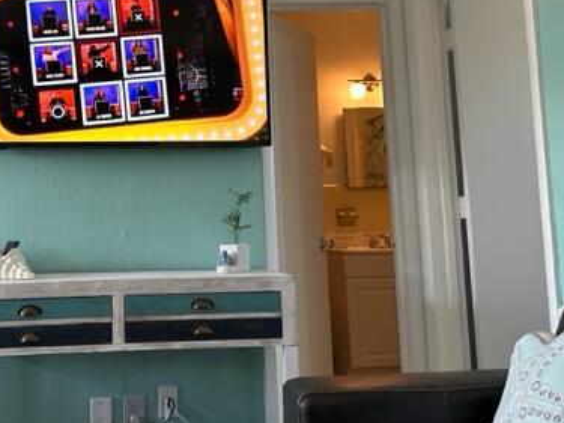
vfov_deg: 34.7
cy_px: 128
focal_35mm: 41
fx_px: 668
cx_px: 155
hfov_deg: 44.6
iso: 160
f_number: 1.78
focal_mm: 6.86
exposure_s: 1/120
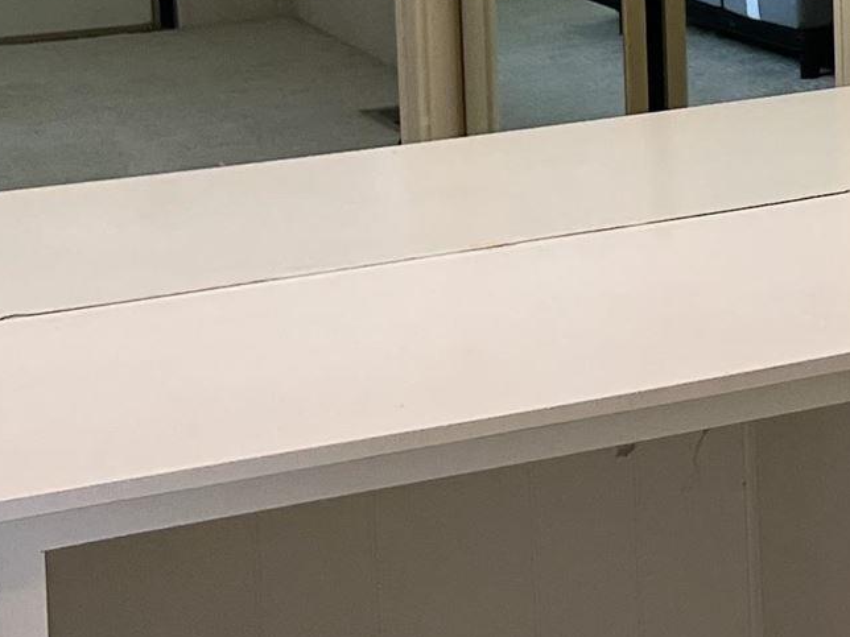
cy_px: -210
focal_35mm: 124
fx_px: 3045
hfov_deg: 13.8
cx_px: 1629
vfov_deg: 11.6
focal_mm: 5.7
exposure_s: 1/120
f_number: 1.5
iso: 100
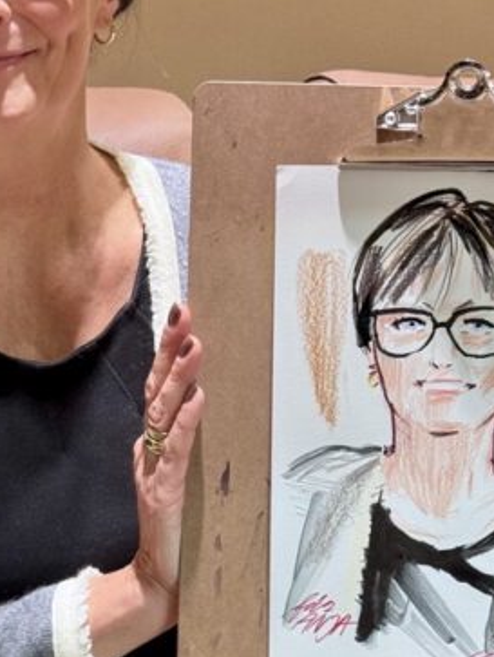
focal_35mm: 103
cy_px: 328
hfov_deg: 14.4
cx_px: 189
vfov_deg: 19.1
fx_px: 1956
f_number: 1.78
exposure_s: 1/50
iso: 100
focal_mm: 6.76
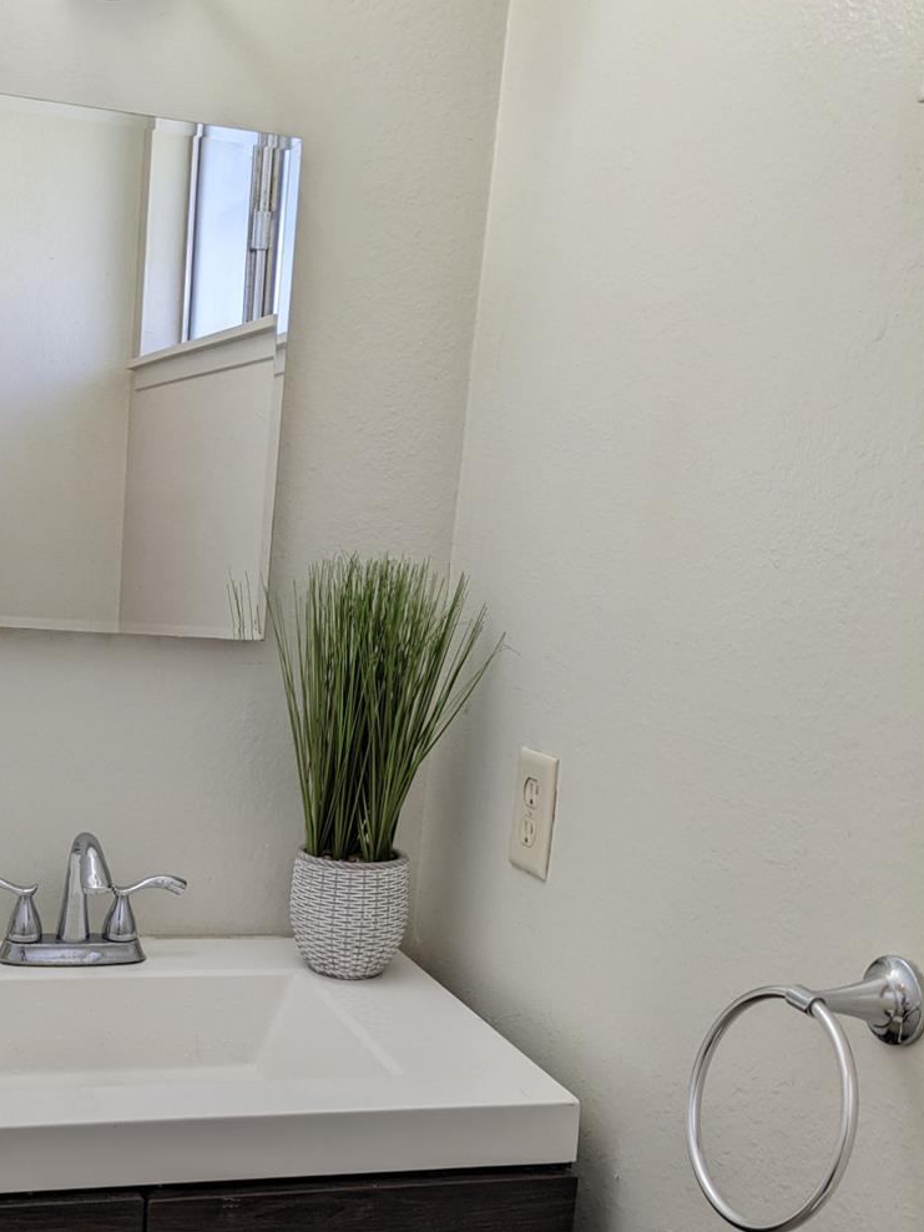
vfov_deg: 45.4
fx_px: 1459
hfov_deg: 34.4
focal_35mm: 41
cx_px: 226
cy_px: 777
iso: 62
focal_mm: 4.38
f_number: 1.73
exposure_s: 1/60
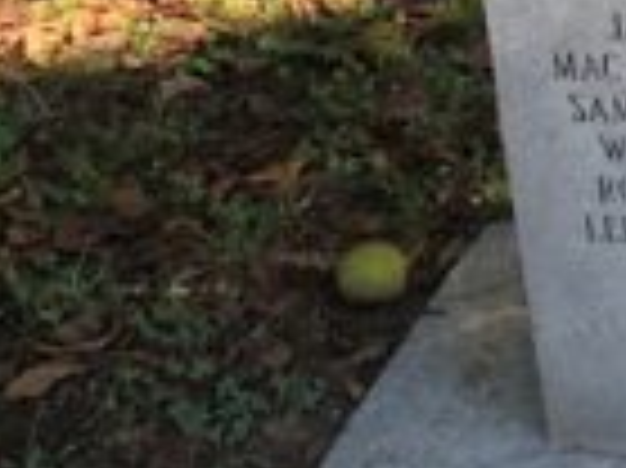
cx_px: 1198
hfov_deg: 14.1
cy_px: -50
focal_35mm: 121
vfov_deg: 12.0
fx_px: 2186
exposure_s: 1/120
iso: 25
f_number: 1.8
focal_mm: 3.99
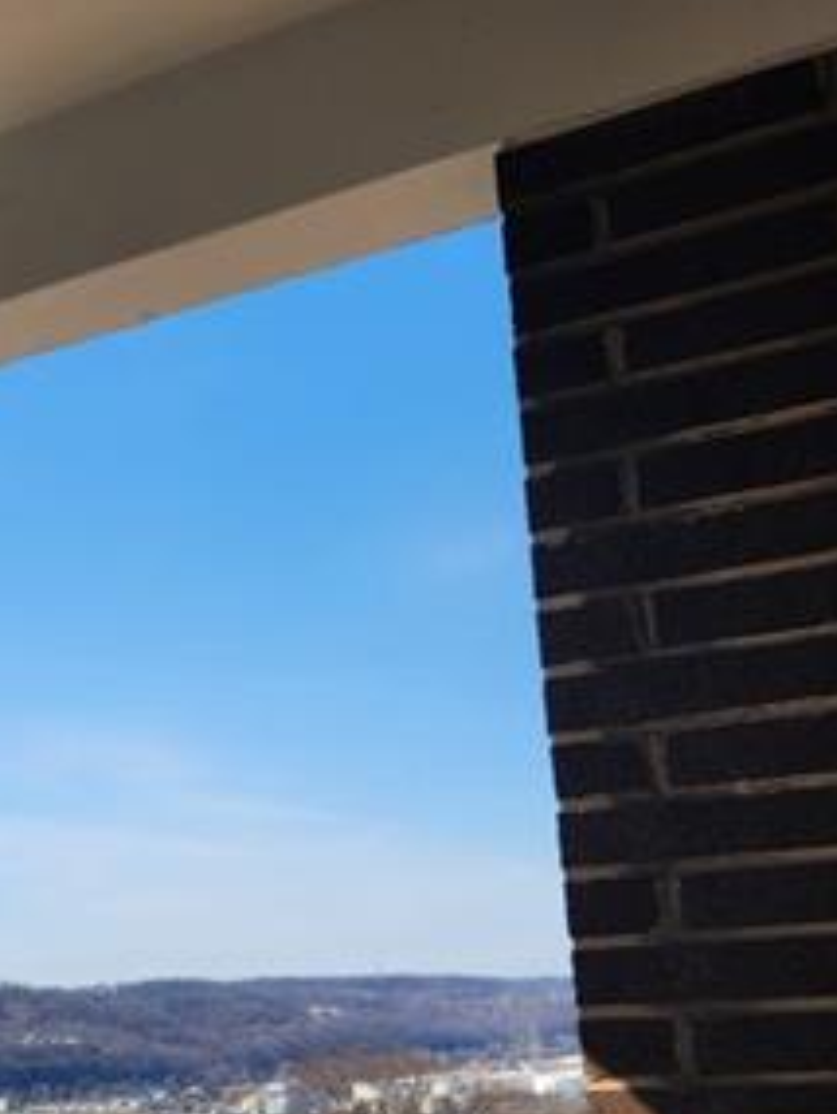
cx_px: -258
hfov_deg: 21.4
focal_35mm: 62
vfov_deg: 30.8
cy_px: 793
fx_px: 1997
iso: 20
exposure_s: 1/1192
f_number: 1.8
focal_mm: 5.4
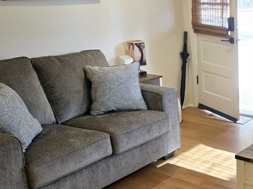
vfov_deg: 27.5
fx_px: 387
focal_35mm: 53
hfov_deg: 33.3
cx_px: 250
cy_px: 114
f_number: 1.8
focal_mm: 5.4
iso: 100
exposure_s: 1/120
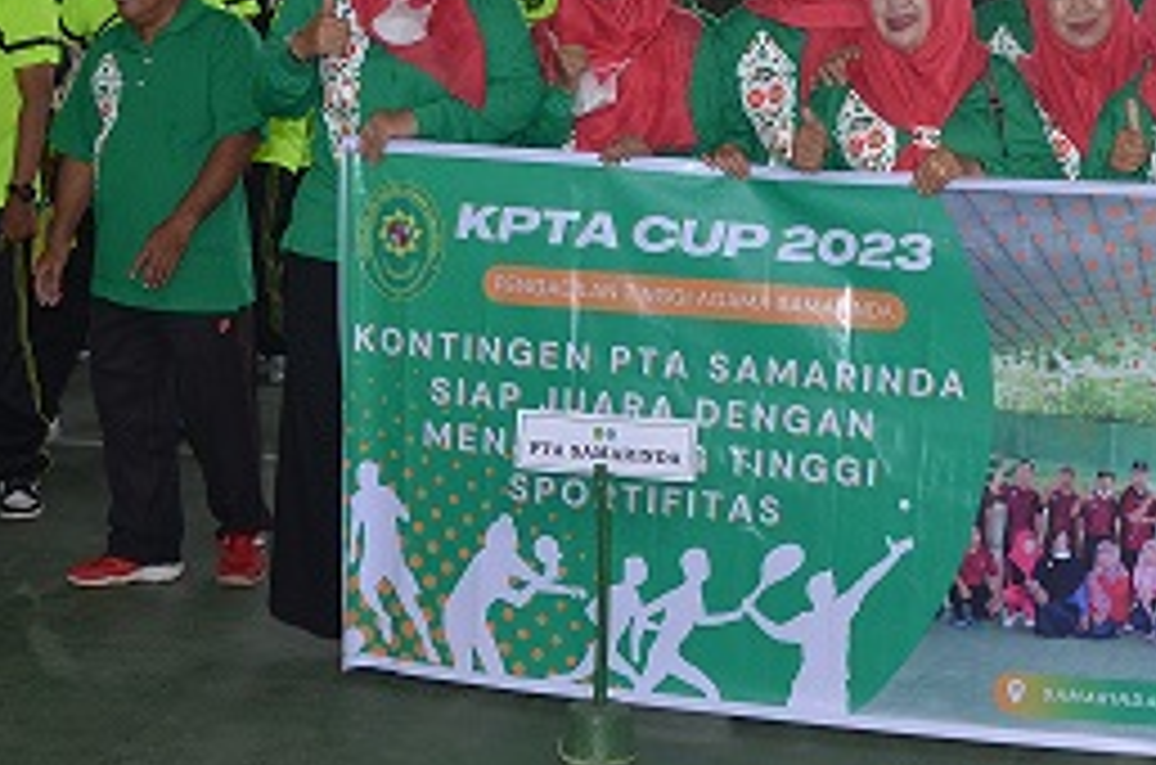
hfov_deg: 14.2
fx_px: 4613
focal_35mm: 144
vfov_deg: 9.4
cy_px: -36
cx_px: 981
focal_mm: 40
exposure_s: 1/80
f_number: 4.5
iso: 640
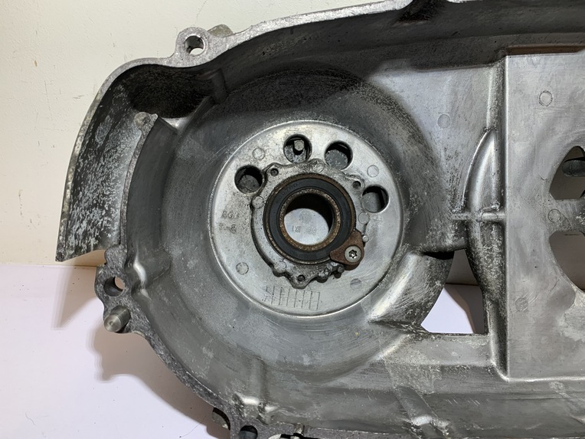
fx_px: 439
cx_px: 292
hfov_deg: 67.3
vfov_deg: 53.1
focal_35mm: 26
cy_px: 220
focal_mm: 4.25
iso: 64
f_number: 1.8
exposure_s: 1/100
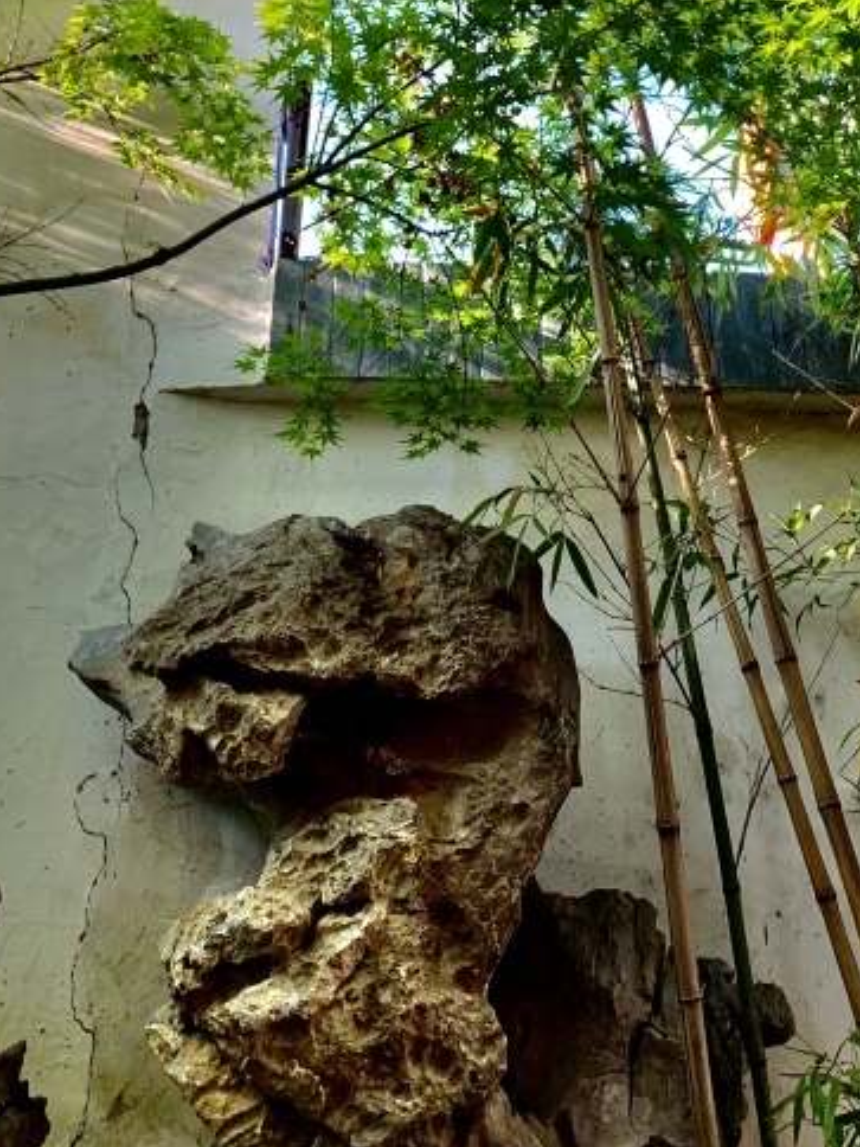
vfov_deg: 33.0
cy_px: 92
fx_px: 1822
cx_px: 538
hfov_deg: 26.5
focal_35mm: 55
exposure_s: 1/121
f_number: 1.8
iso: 50
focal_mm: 4.25
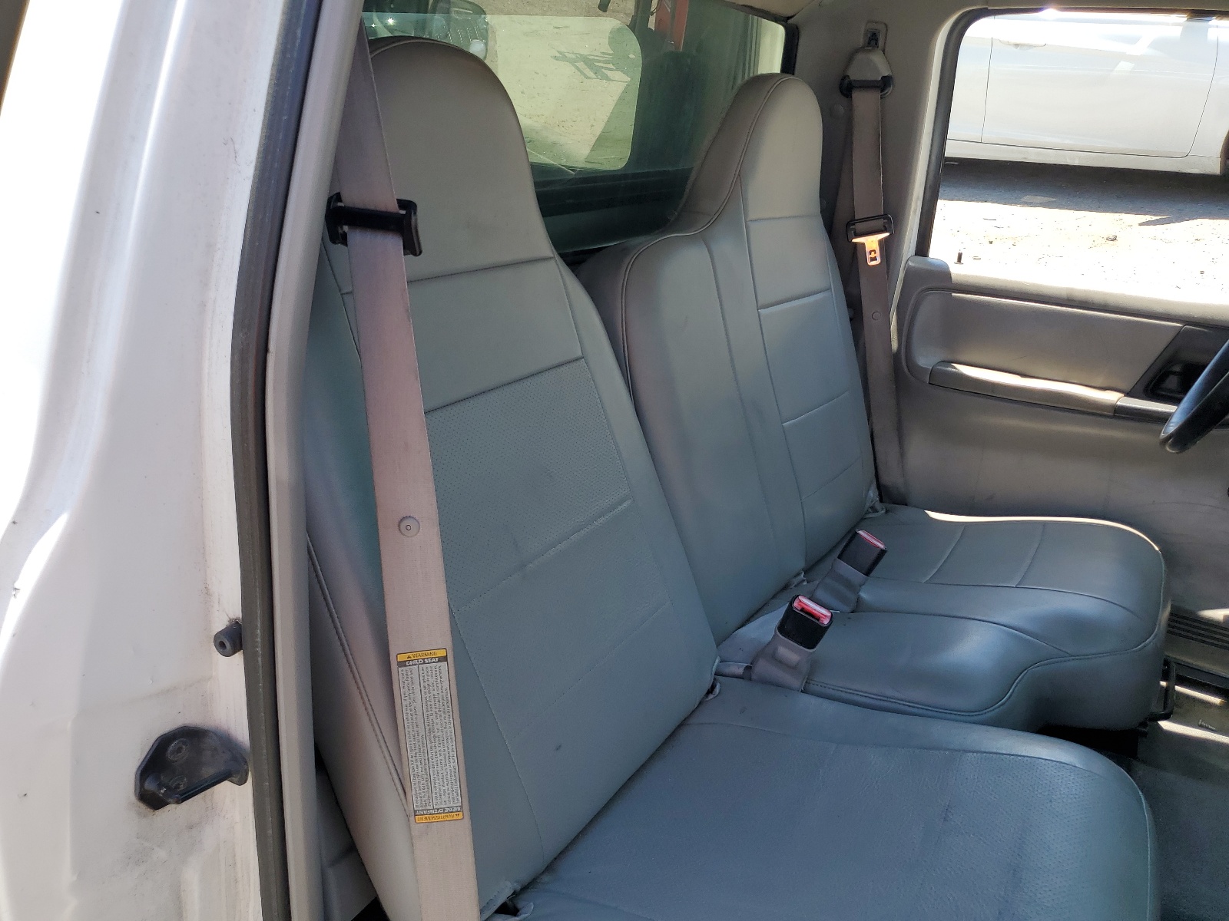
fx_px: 923
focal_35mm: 26
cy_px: 460
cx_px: 614
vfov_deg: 53.1
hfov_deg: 67.3
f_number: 1.5
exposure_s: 1/667
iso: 50
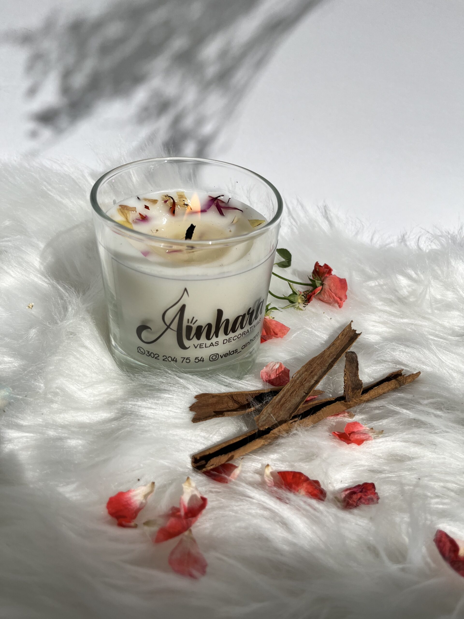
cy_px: 310
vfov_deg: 67.3
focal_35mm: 26
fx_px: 465
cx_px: 232
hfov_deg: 53.1
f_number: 1.6
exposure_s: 1/15152
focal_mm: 5.1
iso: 50
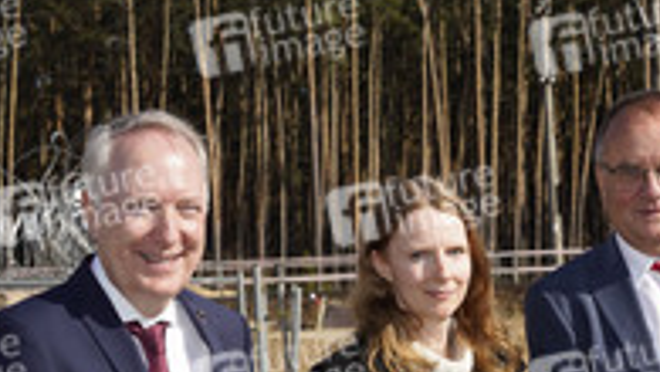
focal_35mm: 121
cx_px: 662
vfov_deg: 9.9
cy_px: 460
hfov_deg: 17.3
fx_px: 2119
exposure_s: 1/250
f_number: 9
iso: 100
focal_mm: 50
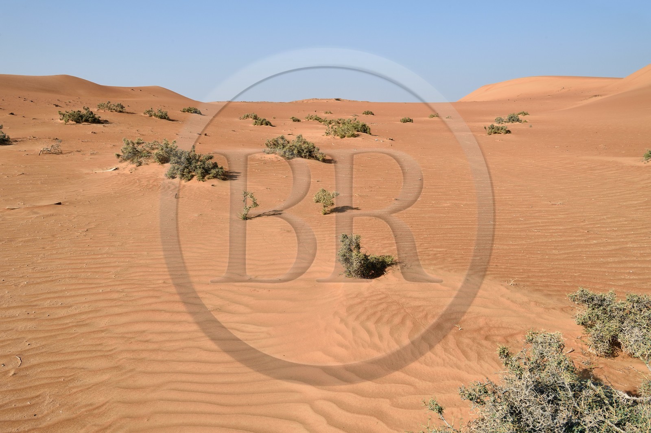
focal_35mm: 32
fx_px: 578
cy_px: 216
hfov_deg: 58.7
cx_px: 326
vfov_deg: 41.1
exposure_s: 1/200
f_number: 14
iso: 200
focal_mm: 32
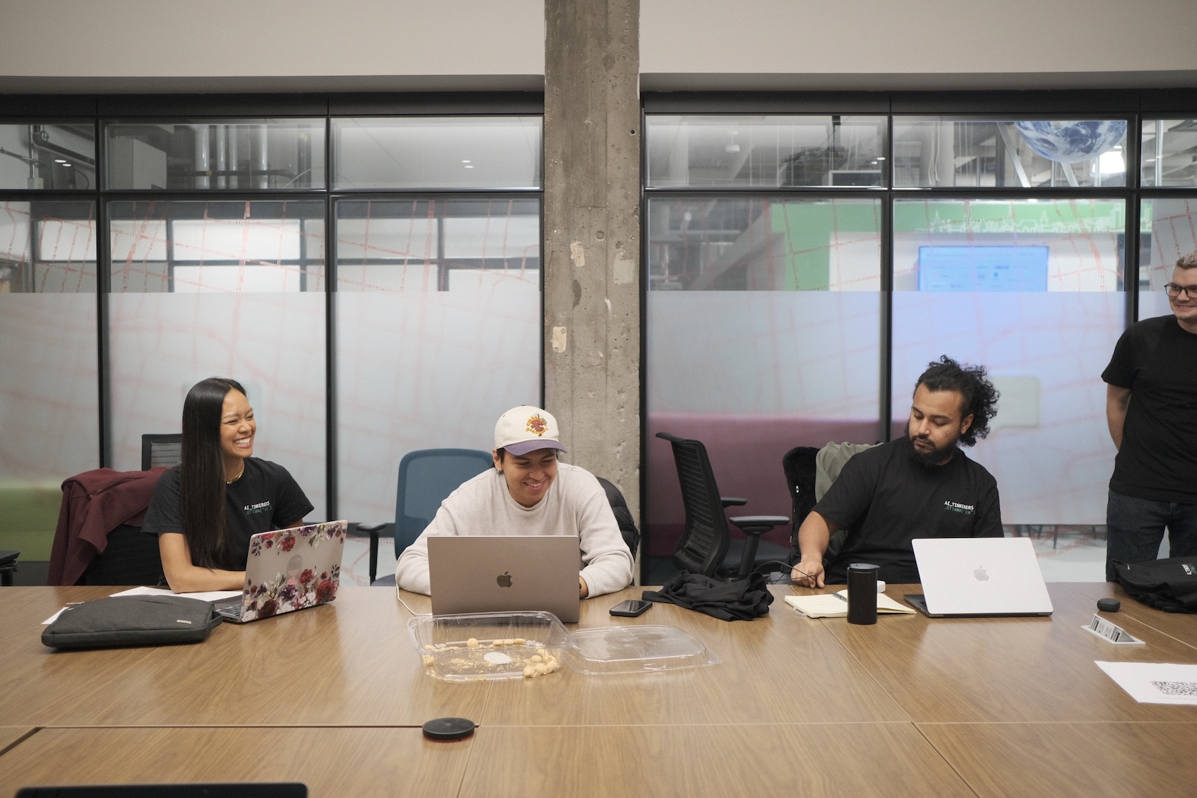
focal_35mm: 35
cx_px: 598
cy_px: 399
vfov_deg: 37.9
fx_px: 1164
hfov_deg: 54.4
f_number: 2
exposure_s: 1/125
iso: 1250
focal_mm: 23
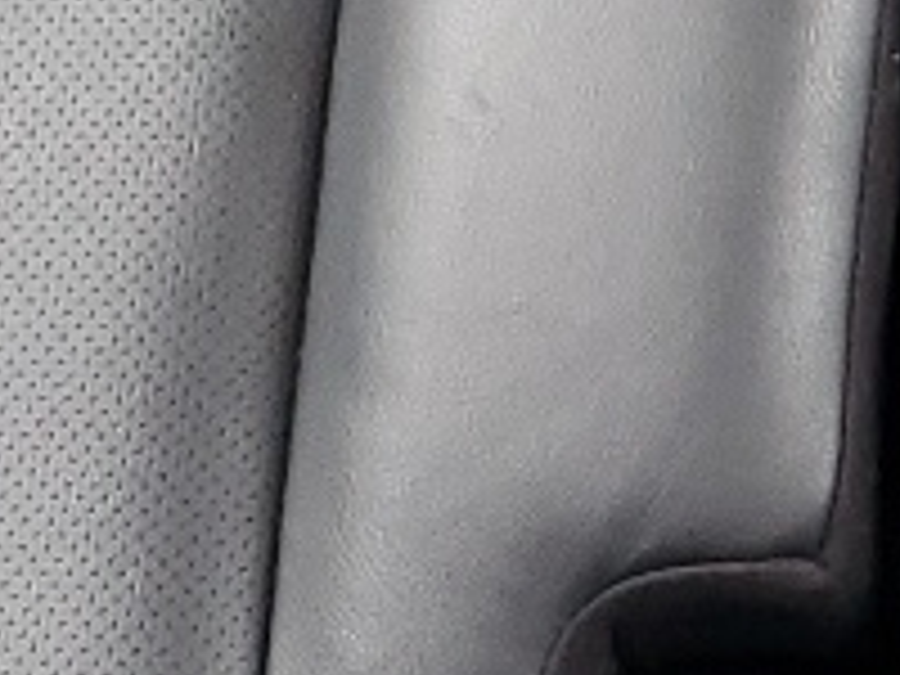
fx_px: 5408
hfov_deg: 9.0
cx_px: 1760
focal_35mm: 208
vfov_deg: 7.0
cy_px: -306
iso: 118
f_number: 1.5
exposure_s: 1/60.2
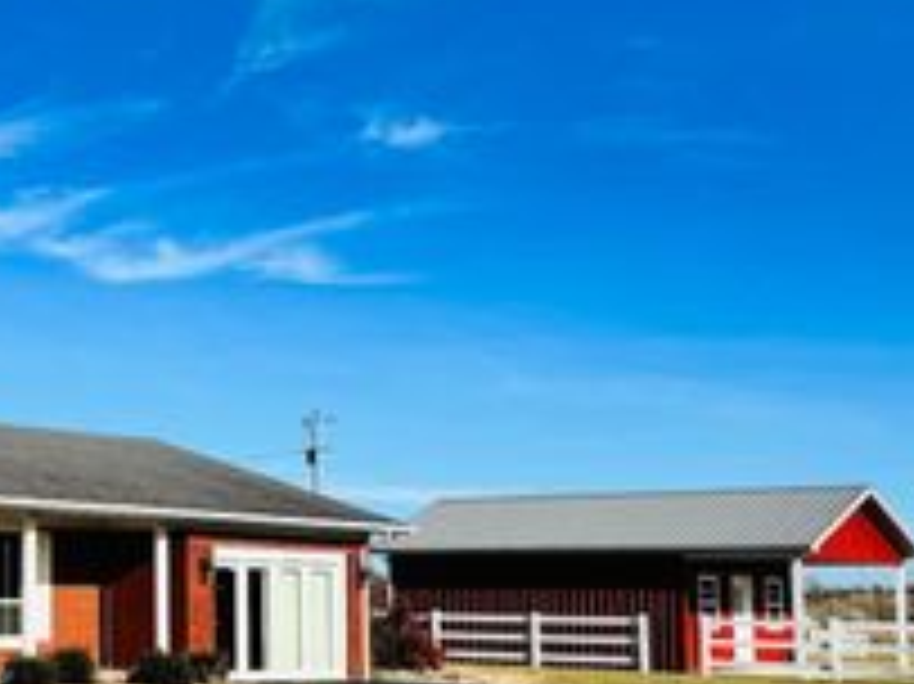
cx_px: -158
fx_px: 1689
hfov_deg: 27.1
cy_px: 425
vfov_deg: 22.9
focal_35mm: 64
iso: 50
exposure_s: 1/5076
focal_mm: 5.96
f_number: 1.6
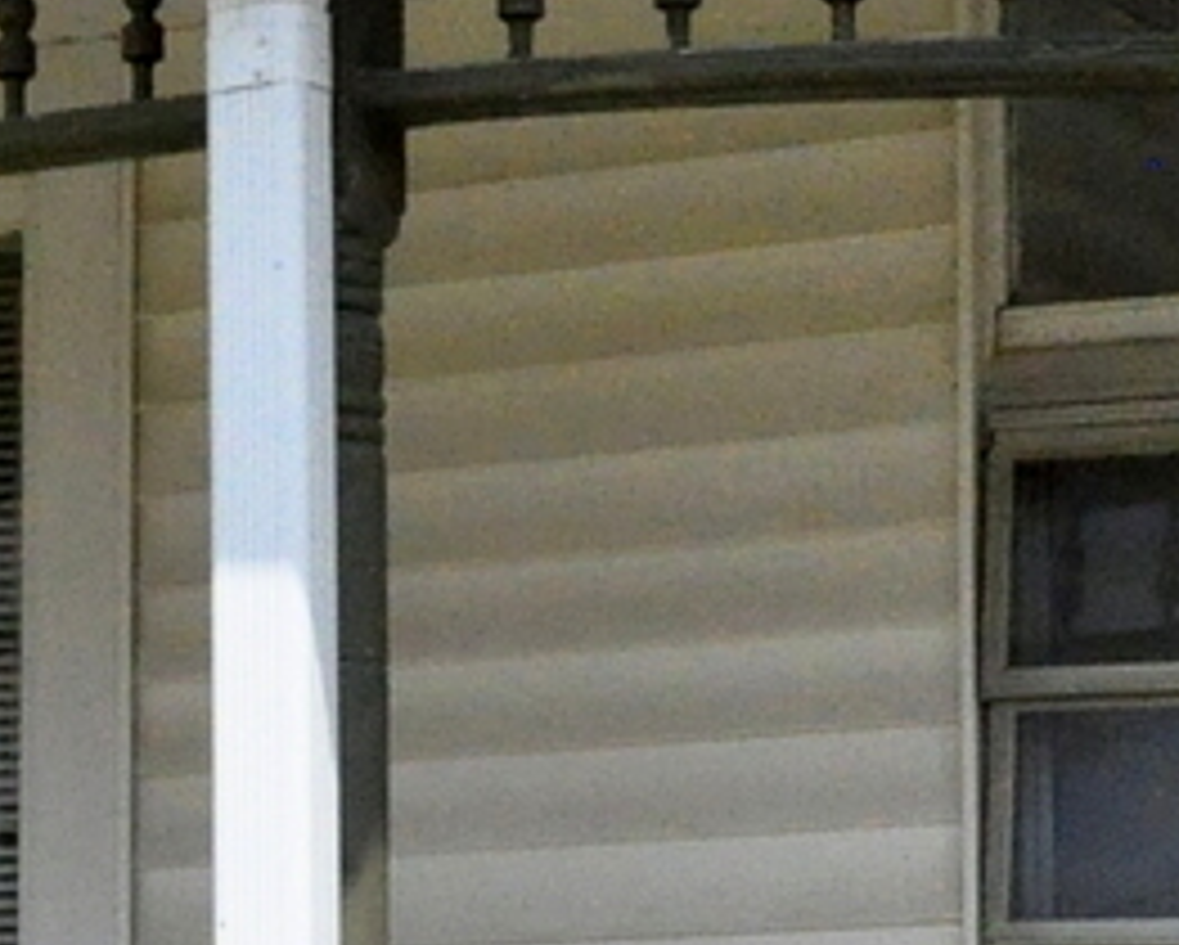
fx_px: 6705
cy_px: 810
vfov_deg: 8.0
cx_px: -536
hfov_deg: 9.8
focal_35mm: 192
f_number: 14
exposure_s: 1/2500
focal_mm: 22
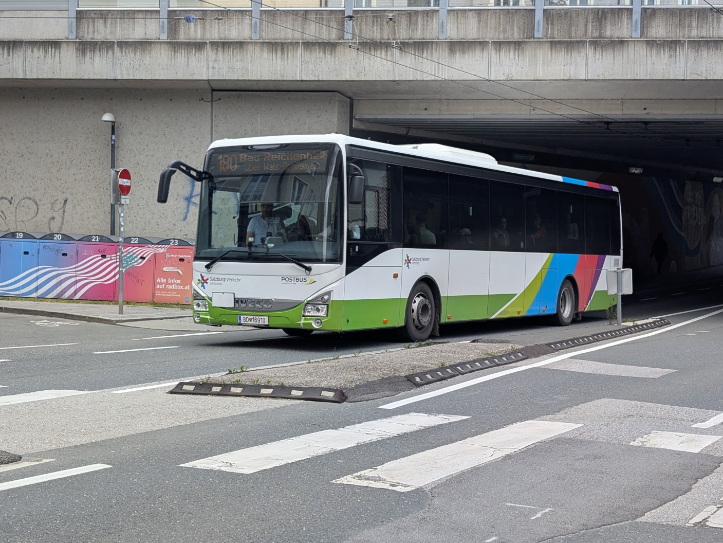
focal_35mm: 50
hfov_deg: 38.2
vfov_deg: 29.1
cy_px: 269
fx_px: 1045
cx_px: 355
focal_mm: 6.9
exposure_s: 1/436
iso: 20
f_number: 1.68
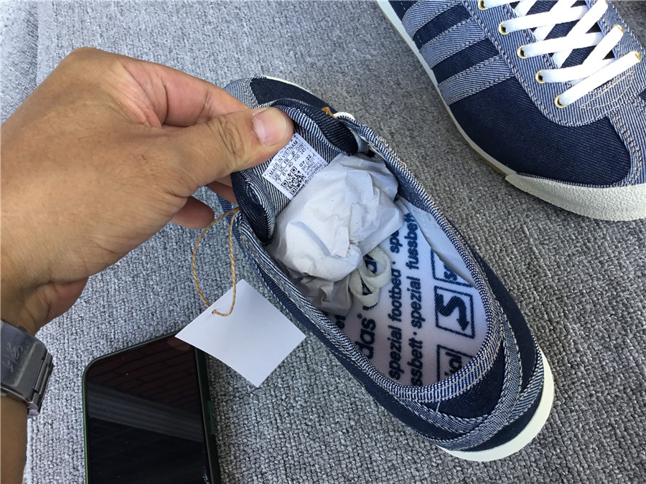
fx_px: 579
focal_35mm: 31
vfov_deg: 45.4
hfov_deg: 58.4
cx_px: 323
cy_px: 242
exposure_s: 1/50
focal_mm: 3.3
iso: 32
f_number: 2.4
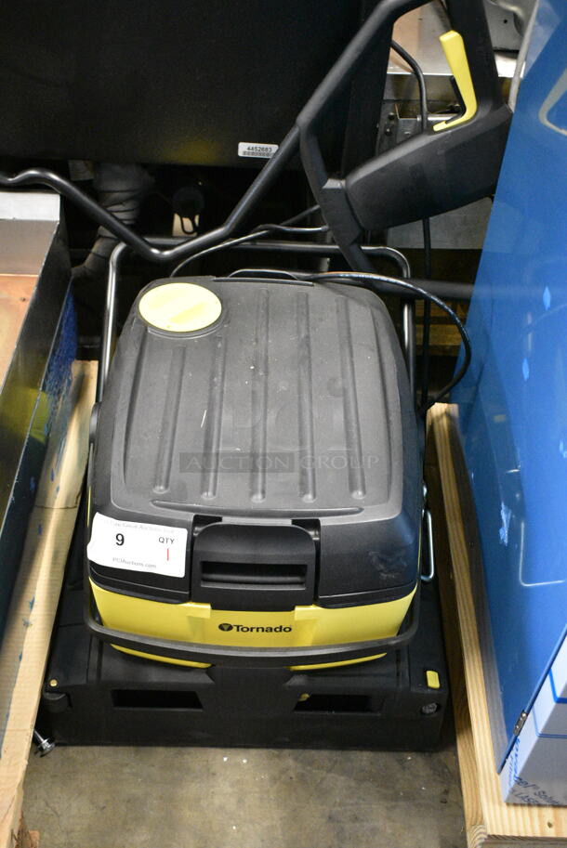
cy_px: 424
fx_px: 849
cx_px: 284
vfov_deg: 53.1
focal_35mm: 36
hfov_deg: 36.9
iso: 6400
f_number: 4
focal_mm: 24
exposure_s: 1/60
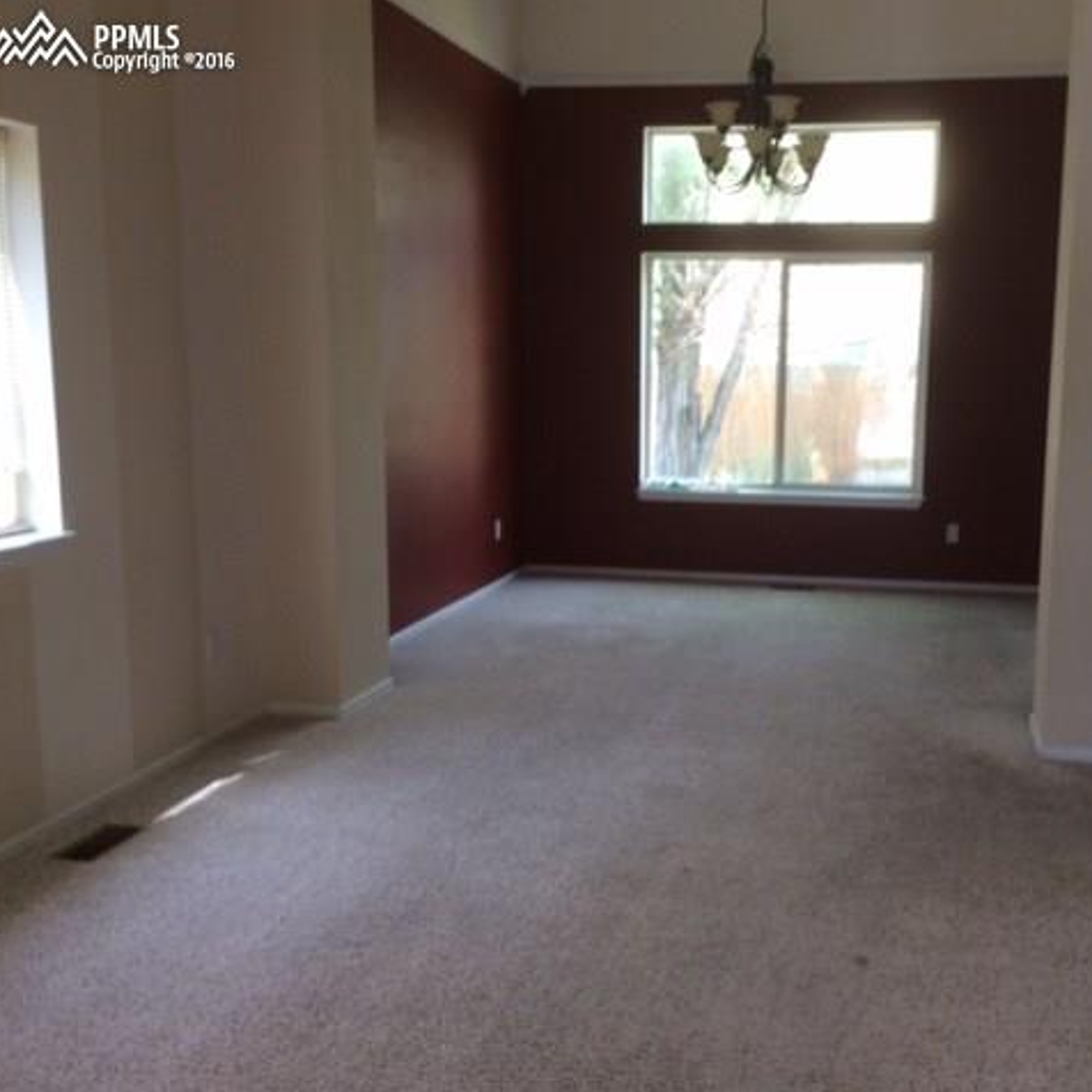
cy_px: 546
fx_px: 1356
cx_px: 684
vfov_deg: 43.9
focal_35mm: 38
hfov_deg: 43.5
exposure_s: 1/30
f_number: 2.4
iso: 32
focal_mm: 3.3
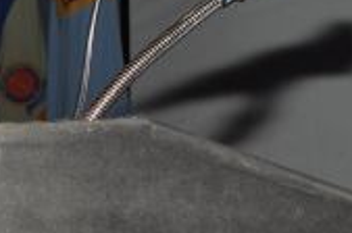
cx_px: 315
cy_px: -83
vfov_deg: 7.5
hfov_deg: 11.3
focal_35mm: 181
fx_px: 1766
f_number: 10
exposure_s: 1/125
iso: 200
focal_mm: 34
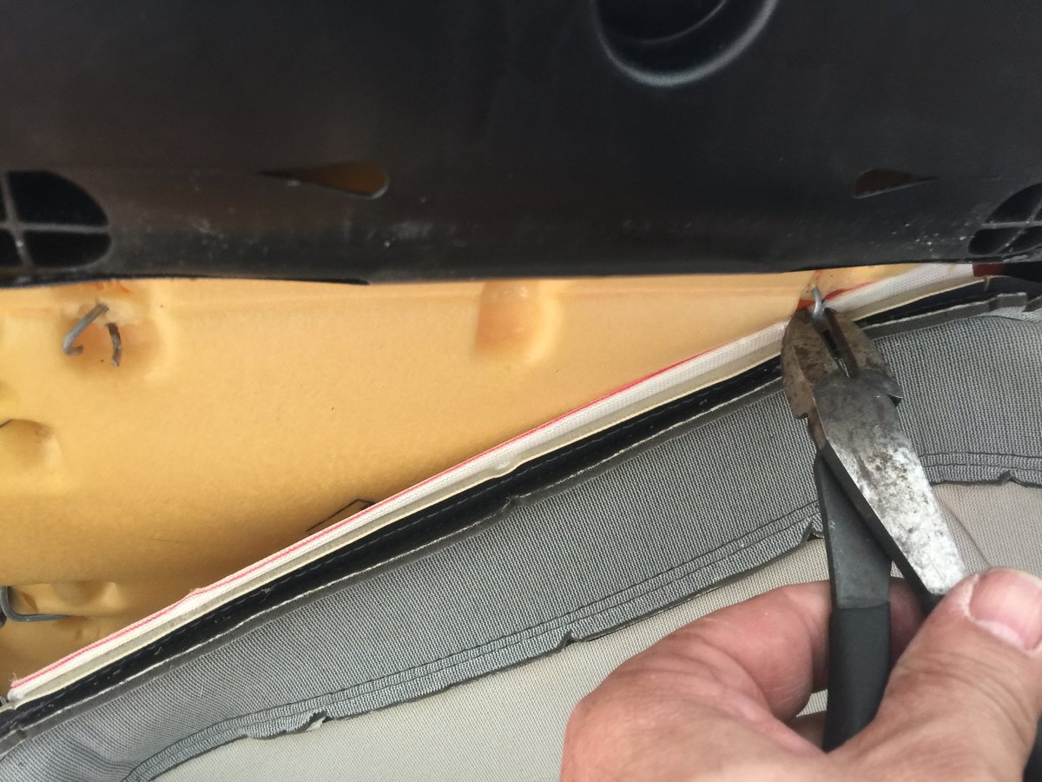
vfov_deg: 48.2
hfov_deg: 61.7
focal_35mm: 29
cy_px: 391
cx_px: 521
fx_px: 873
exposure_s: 1/15
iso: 80
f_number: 2.2
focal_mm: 4.15
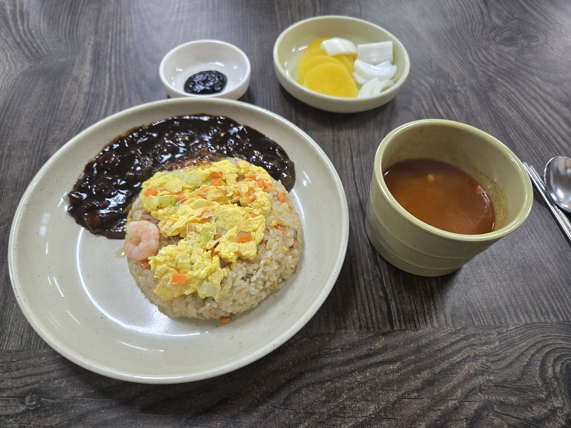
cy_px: 214
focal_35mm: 23
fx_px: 379
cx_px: 286
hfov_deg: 73.9
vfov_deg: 58.9
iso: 200
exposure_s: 1/120
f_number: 1.8
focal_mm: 5.4
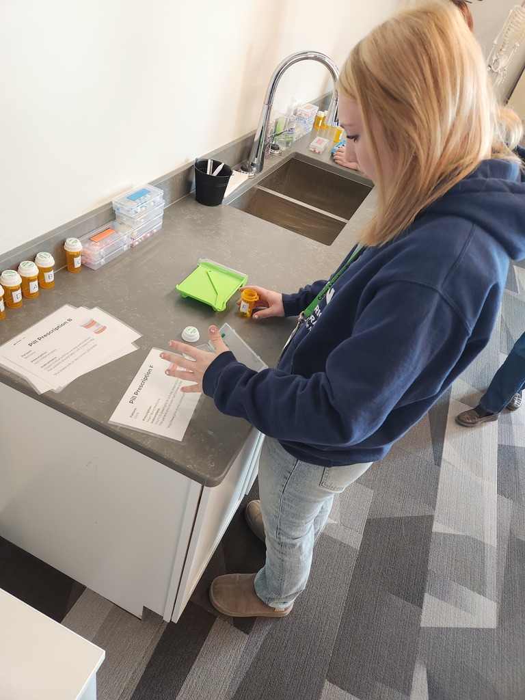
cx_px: 262
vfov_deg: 73.9
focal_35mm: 23
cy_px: 350
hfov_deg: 58.9
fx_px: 465
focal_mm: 5.4
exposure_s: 1/120
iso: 320
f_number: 1.8
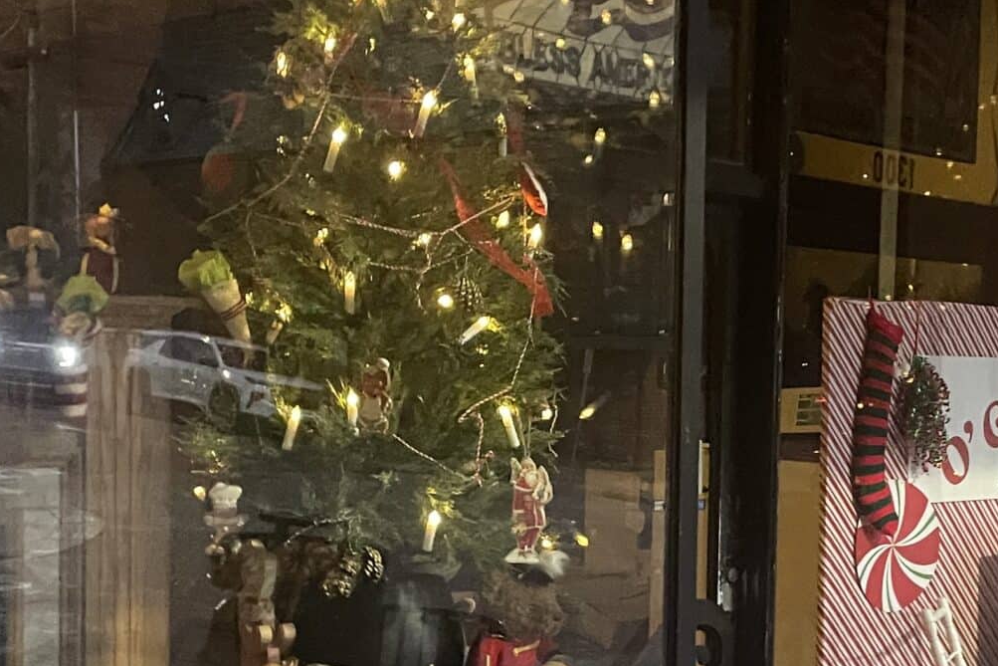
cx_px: 722
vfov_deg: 19.5
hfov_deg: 28.9
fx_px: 1913
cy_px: 541
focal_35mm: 69
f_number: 1.6
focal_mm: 4.2
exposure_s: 1/30
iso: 640
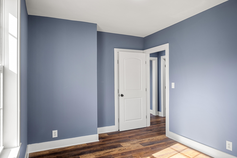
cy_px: 79
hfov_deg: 73.7
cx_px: 118
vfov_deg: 53.1
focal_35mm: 24
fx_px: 158
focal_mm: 16
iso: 400
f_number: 7.1
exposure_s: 1/5
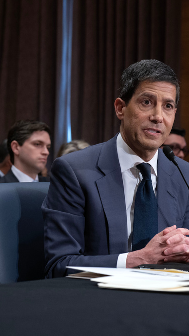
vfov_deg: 19.3
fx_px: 989
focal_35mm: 111
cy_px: 168
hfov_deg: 10.8
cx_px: 1
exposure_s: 1/125
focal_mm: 70
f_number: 5
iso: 2500
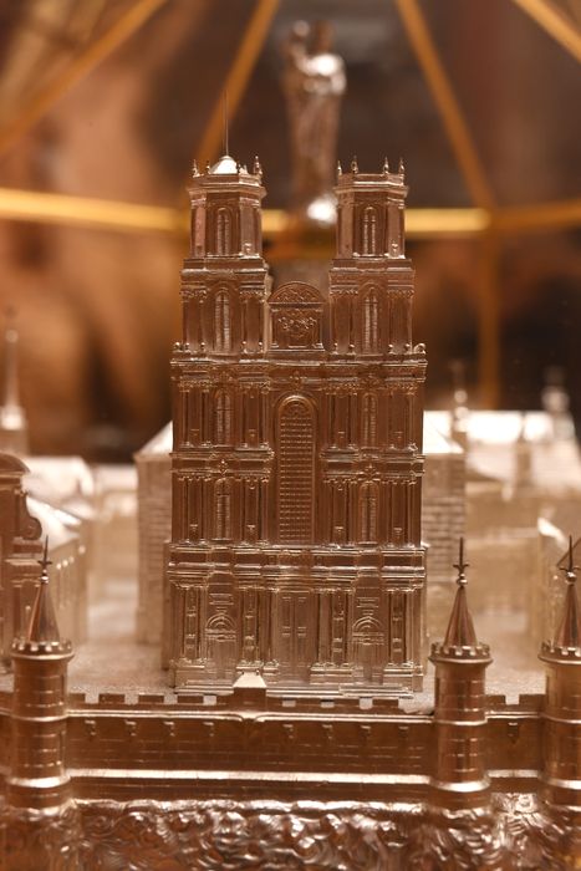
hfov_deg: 27.0
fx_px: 1210
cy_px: 436
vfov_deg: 39.6
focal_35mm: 50
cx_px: 290
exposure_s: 1/200
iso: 1250
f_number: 3.2
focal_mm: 50
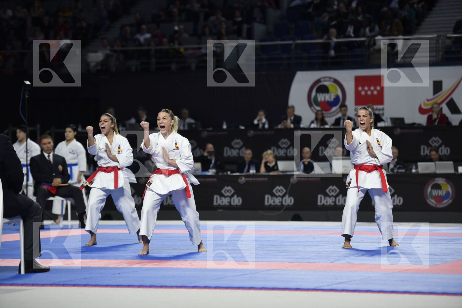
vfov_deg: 10.2
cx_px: 231
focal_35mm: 135
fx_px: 1732
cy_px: 154
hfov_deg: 15.2
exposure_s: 1/800
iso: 800
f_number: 2.8
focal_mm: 135
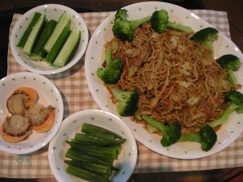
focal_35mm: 38
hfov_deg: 49.0
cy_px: 91
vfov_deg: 37.7
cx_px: 122
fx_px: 267
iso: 100
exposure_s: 1/2
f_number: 2.8
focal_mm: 6
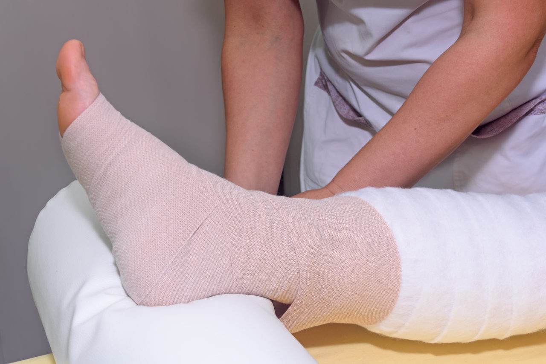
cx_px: 273
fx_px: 910
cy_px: 182
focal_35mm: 60
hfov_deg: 33.4
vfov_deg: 22.6
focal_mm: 40
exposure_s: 1/200
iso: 100
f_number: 8
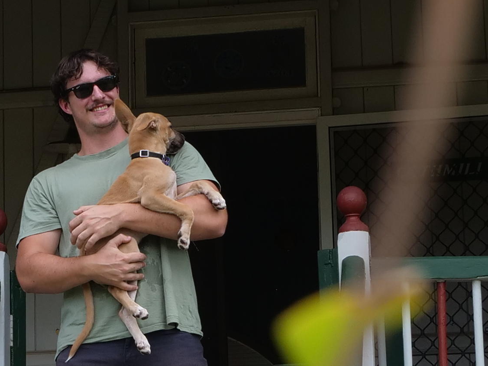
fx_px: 2002
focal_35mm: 142
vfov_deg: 10.4
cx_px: 130
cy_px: 317
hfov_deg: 13.9
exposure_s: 1/400
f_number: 5
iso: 200
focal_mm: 16
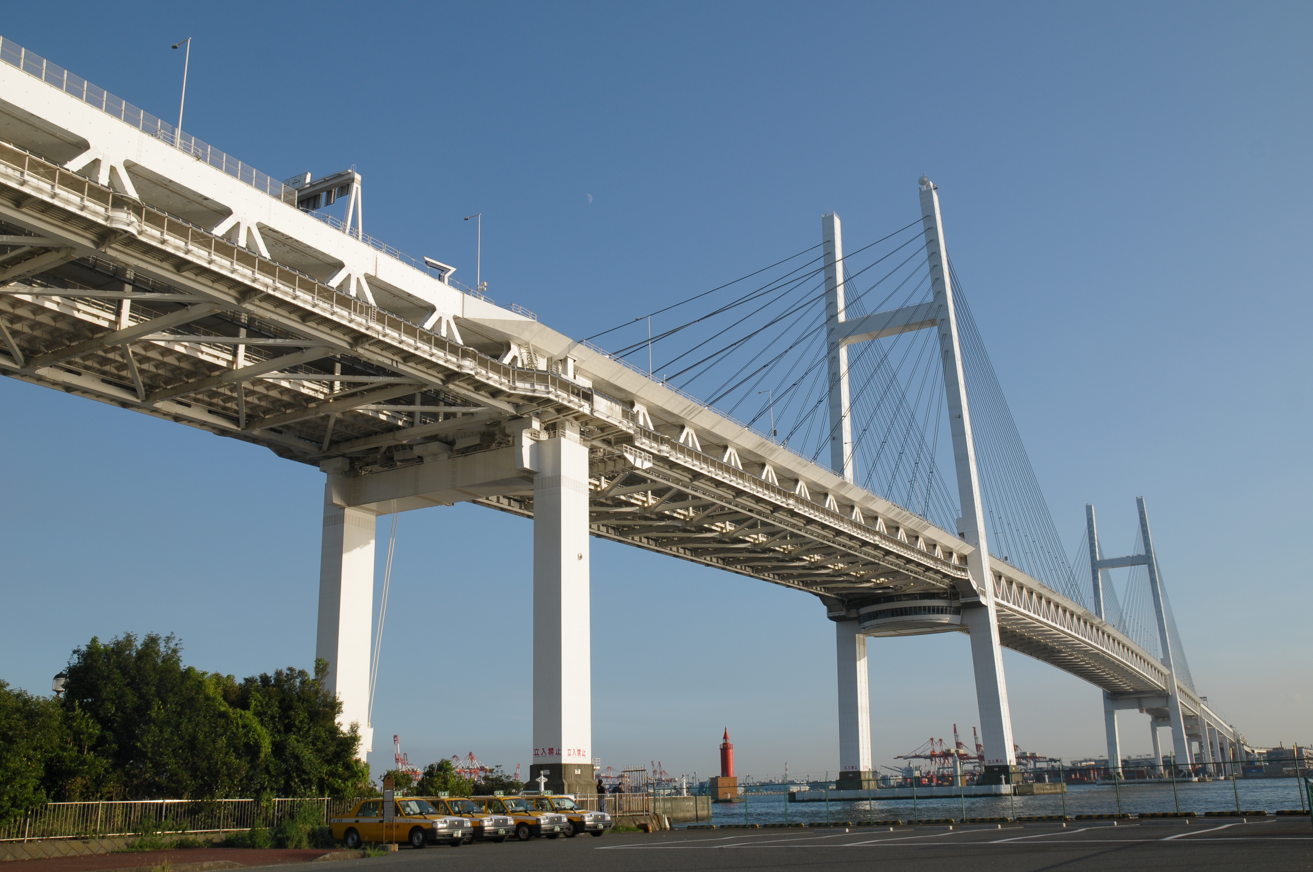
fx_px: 1093
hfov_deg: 62.0
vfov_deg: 43.5
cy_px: 436
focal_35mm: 30
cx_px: 656
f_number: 9
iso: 200
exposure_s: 1/500
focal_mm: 20
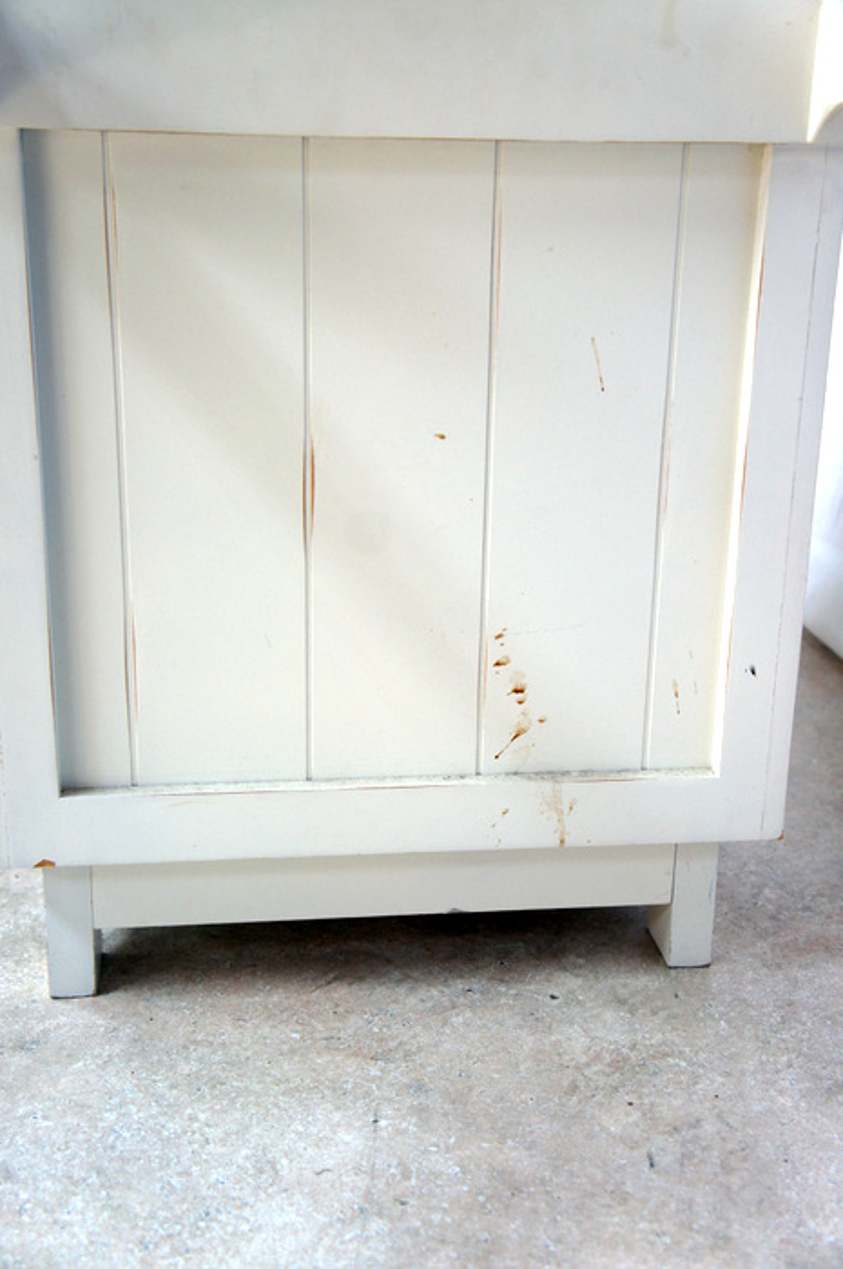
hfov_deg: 30.8
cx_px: 422
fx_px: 1532
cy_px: 634
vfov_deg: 45.0
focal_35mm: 44
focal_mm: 29
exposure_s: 1/50
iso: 200
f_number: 4.5
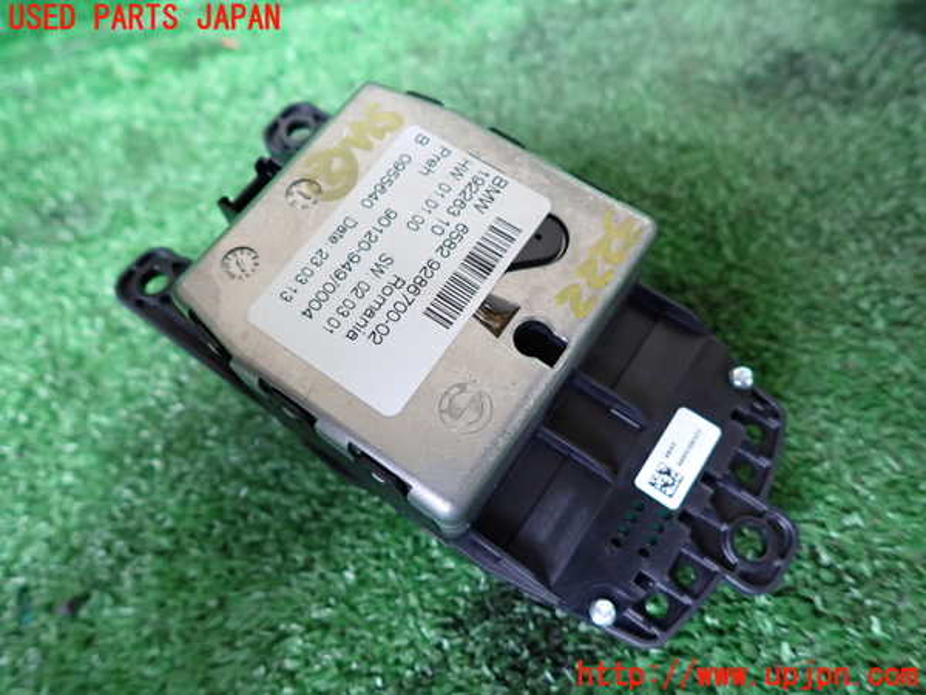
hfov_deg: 69.4
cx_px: 463
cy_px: 348
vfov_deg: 54.9
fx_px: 669
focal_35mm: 25
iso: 320
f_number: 2
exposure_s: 1/30
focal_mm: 4.5
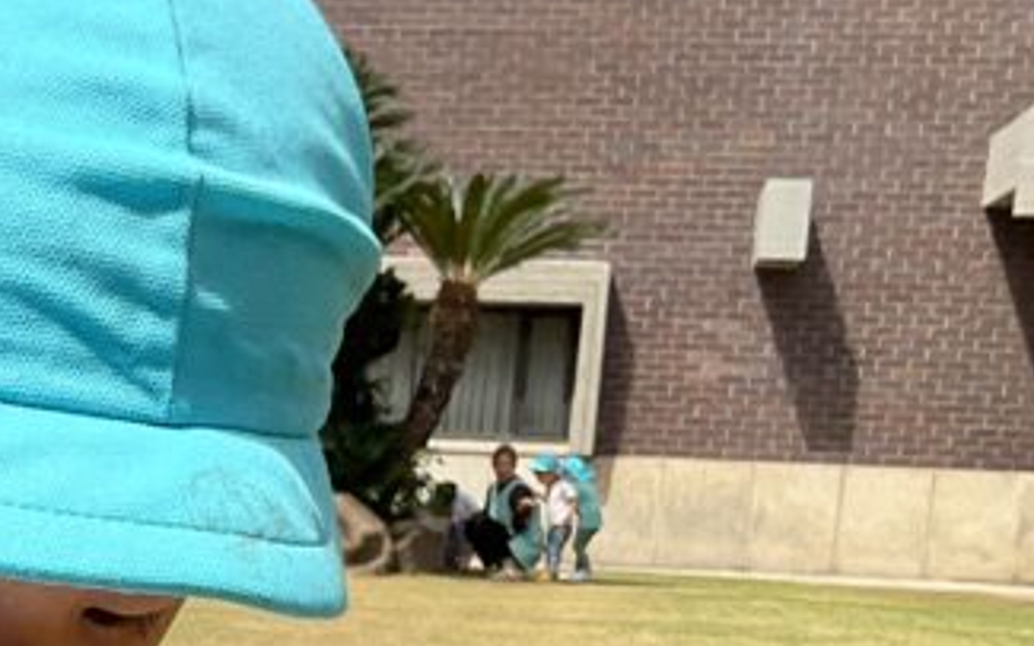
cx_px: -83
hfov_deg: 20.5
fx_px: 2733
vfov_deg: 12.7
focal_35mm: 97
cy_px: 990
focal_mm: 3
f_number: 1.8
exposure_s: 1/1912
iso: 16
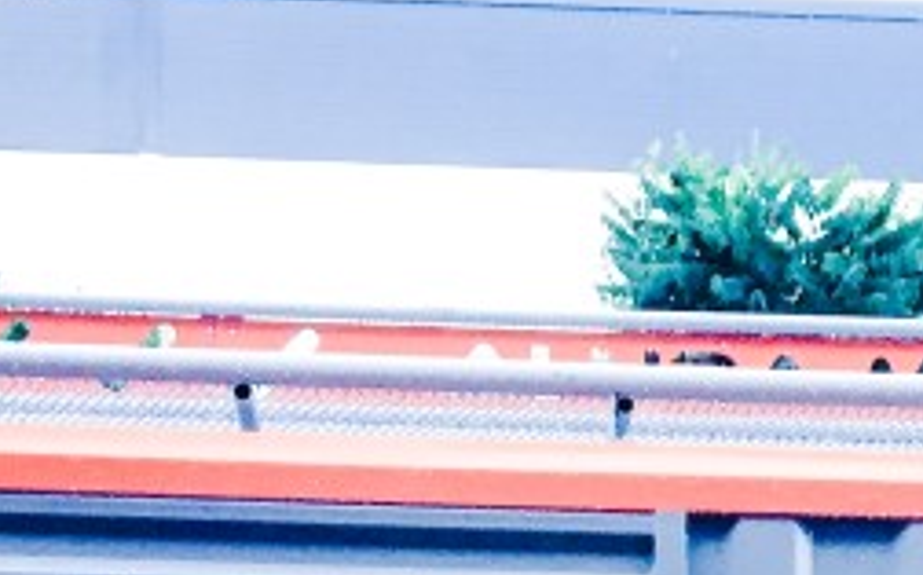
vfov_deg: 9.3
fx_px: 3142
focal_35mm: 125
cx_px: 696
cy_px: 1384
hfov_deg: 16.6
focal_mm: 4.15
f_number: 2.2
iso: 80
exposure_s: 1/33
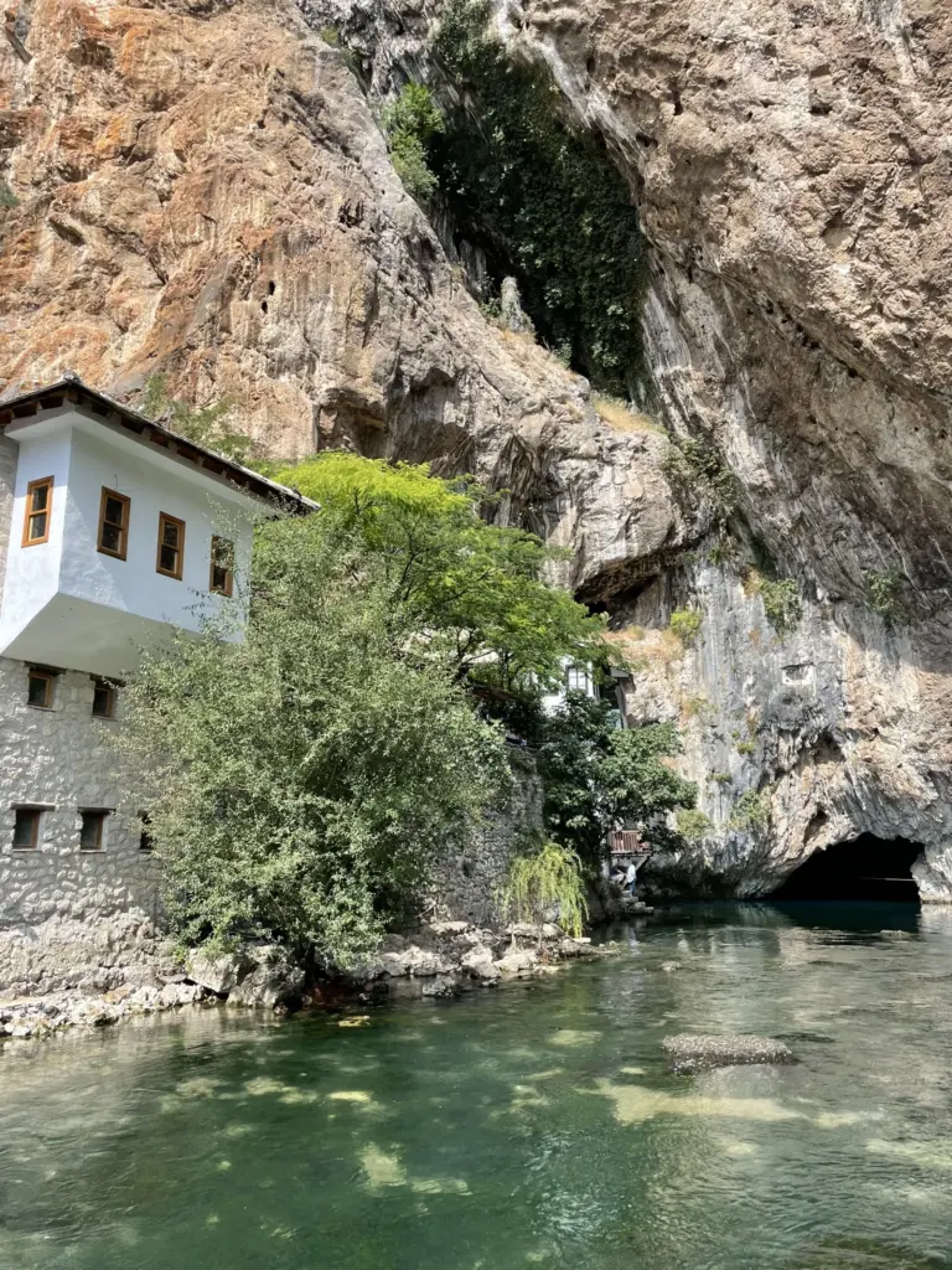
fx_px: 953
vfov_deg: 67.3
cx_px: 476
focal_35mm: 26
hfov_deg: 53.1
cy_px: 635
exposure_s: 1/1511
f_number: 1.6
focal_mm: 4.2
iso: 32
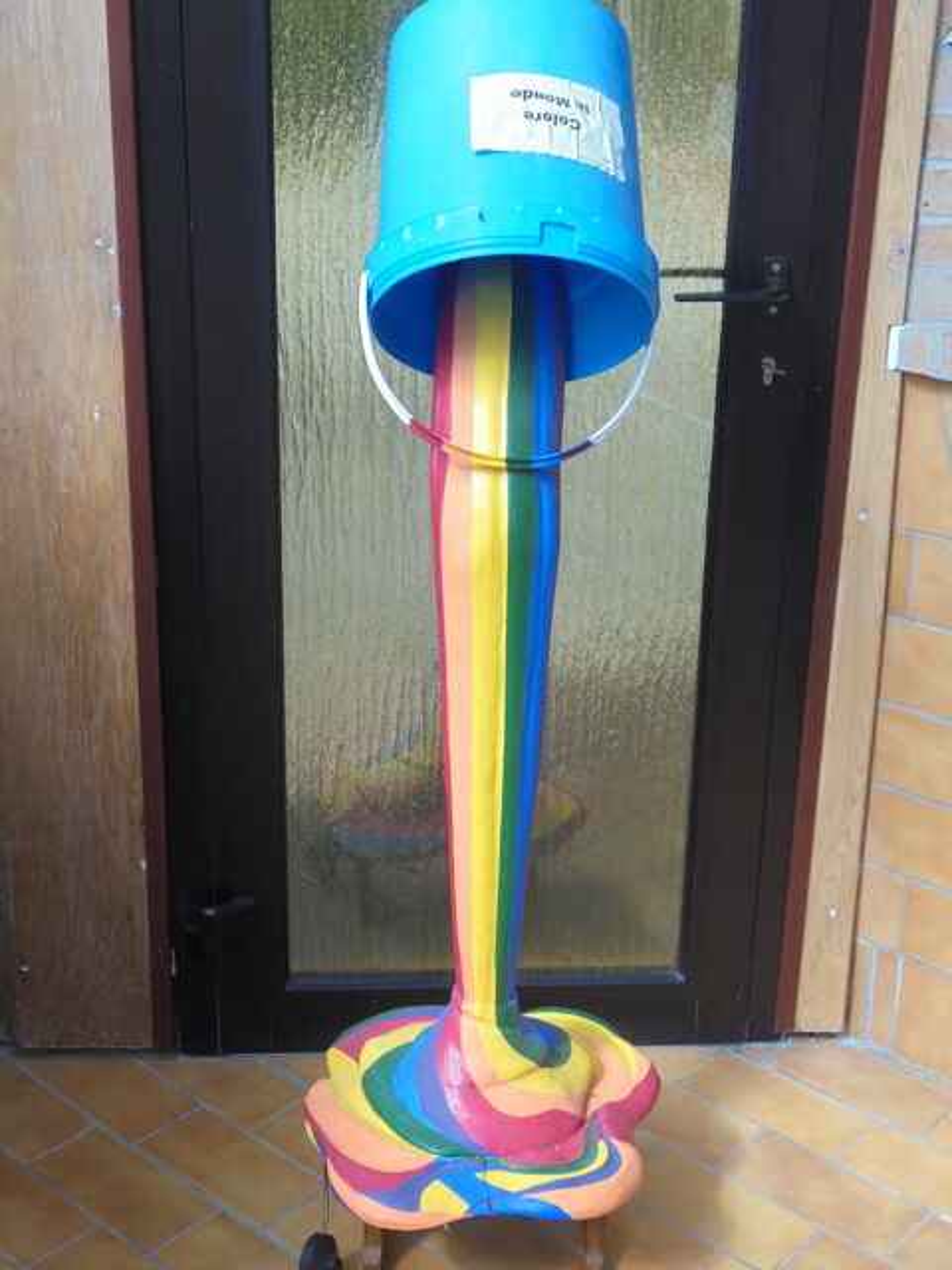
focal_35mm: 49
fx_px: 1797
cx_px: 476
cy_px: 635
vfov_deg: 38.9
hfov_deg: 29.7
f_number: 4.8
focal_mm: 8.9
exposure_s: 1/250
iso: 100
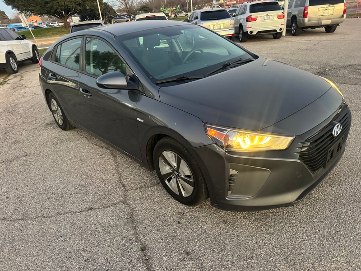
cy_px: 136
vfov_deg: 56.8
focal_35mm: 24
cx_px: 180
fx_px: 250
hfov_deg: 71.6
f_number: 1.78
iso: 800
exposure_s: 1/60
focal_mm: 6.76
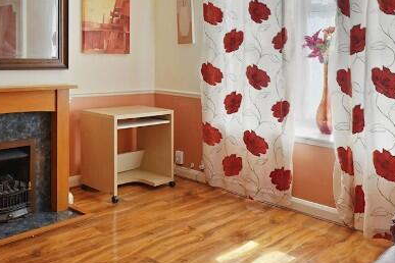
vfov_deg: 34.8
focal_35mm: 37
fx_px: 406
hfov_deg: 50.7
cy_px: 54
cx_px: 124
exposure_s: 1/25
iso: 640
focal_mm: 14
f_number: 8
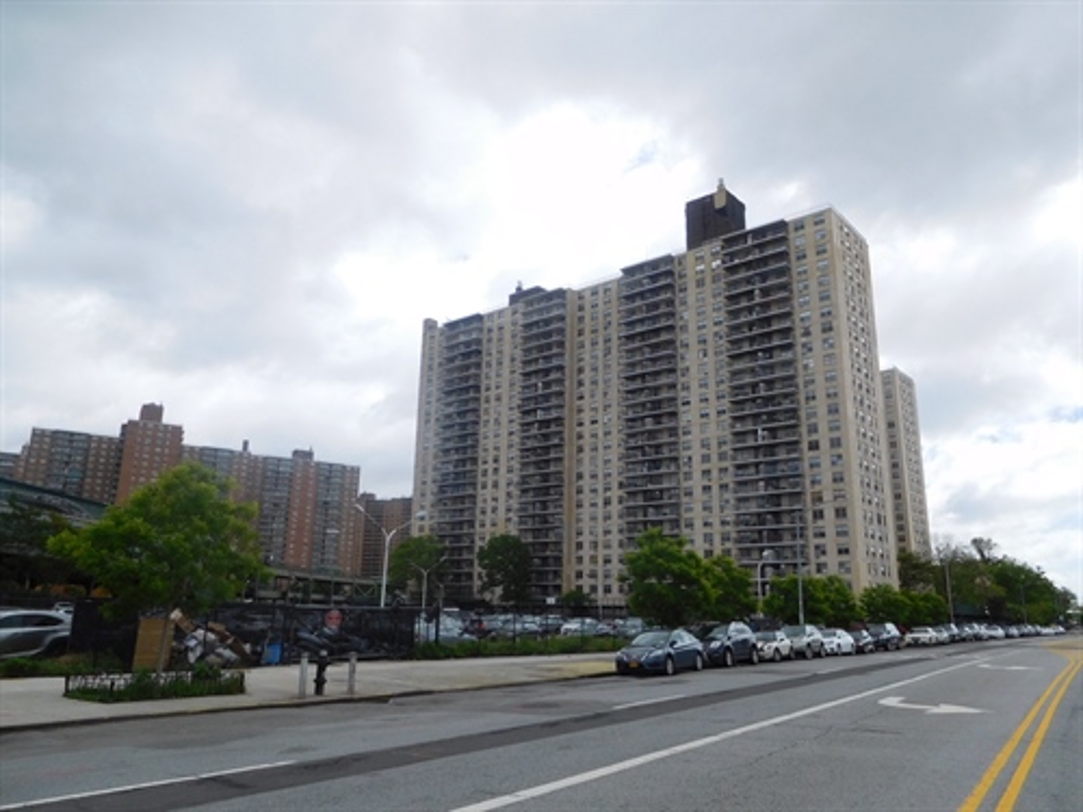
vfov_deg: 54.9
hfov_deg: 69.4
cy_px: 406
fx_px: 782
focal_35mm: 25
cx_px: 542
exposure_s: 1/1500
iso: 125
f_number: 3.4
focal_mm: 4.5
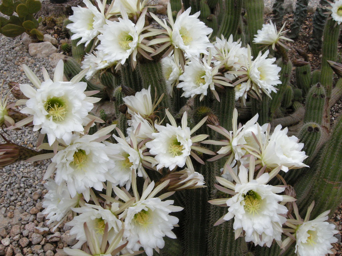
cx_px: 171
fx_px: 346
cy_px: 128
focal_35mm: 35
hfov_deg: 52.6
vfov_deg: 40.7
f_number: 4.3
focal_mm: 7.5
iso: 200
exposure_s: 1/712
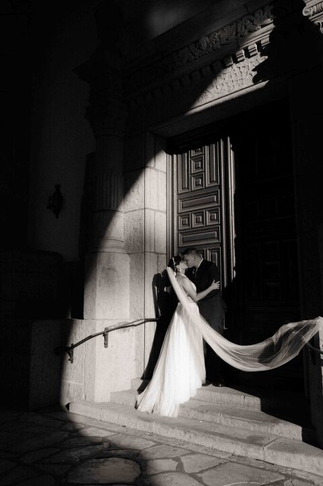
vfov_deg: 55.8
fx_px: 458
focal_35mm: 34
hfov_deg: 38.8
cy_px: 243
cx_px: 162
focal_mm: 34
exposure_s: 1/2500
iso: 160
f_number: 4
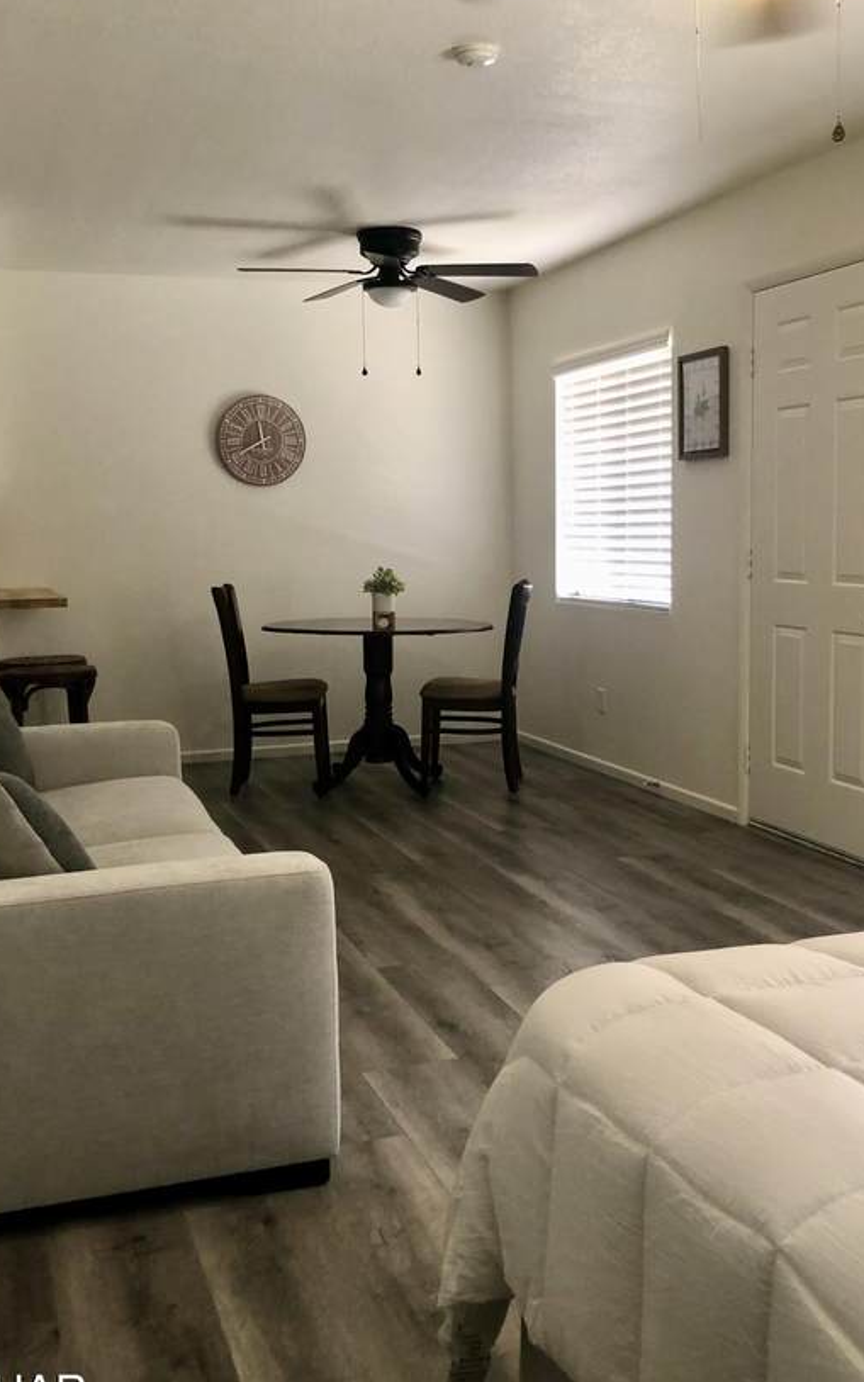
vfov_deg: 55.3
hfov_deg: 36.3
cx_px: 424
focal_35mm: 35
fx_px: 1318
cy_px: 652
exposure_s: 1/15
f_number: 1.8
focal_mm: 3.99
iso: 40
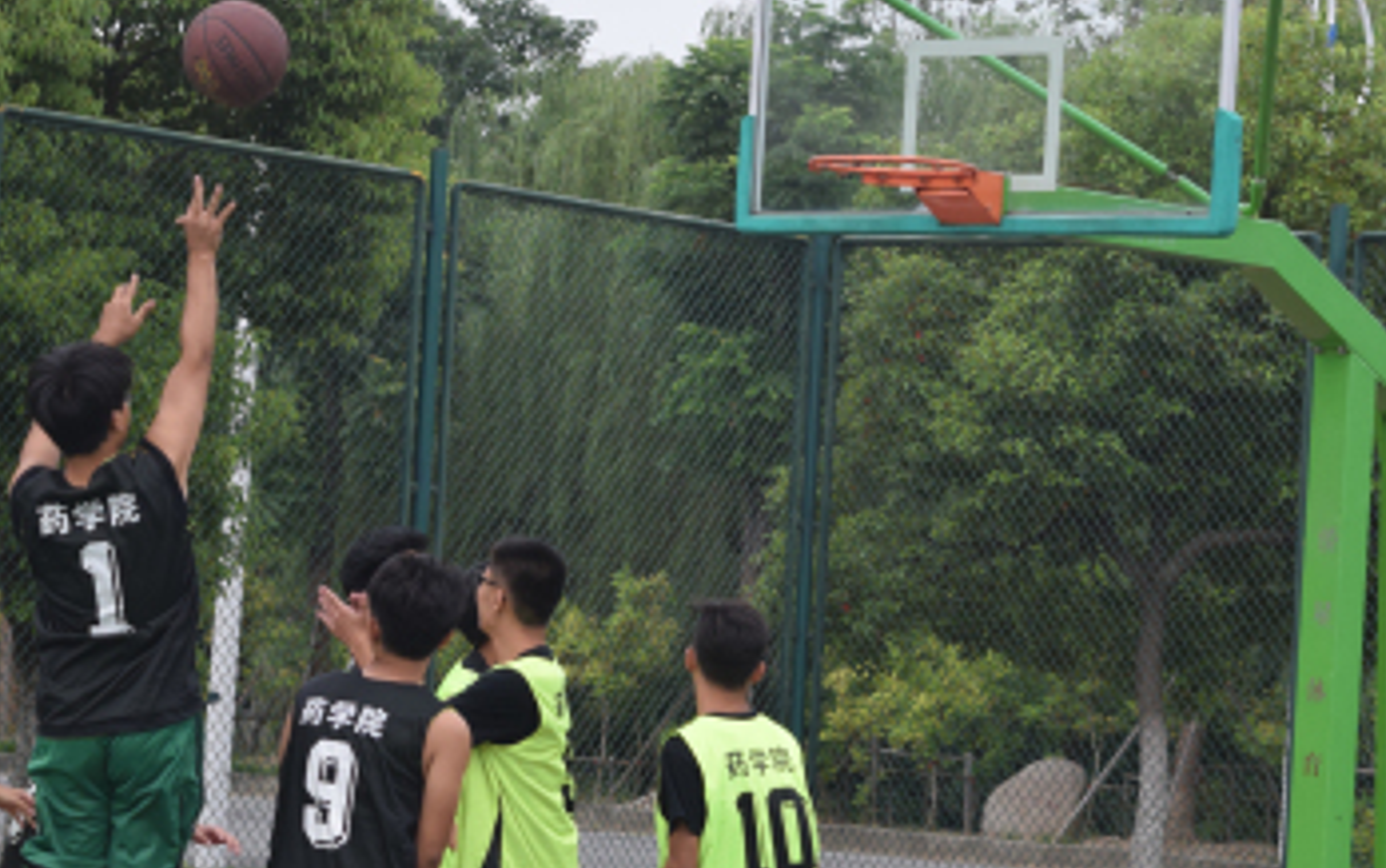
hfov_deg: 14.4
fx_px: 5476
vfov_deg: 9.1
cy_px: 534
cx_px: 900
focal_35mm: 145
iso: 640
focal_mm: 55
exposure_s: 1/1000
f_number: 5.6
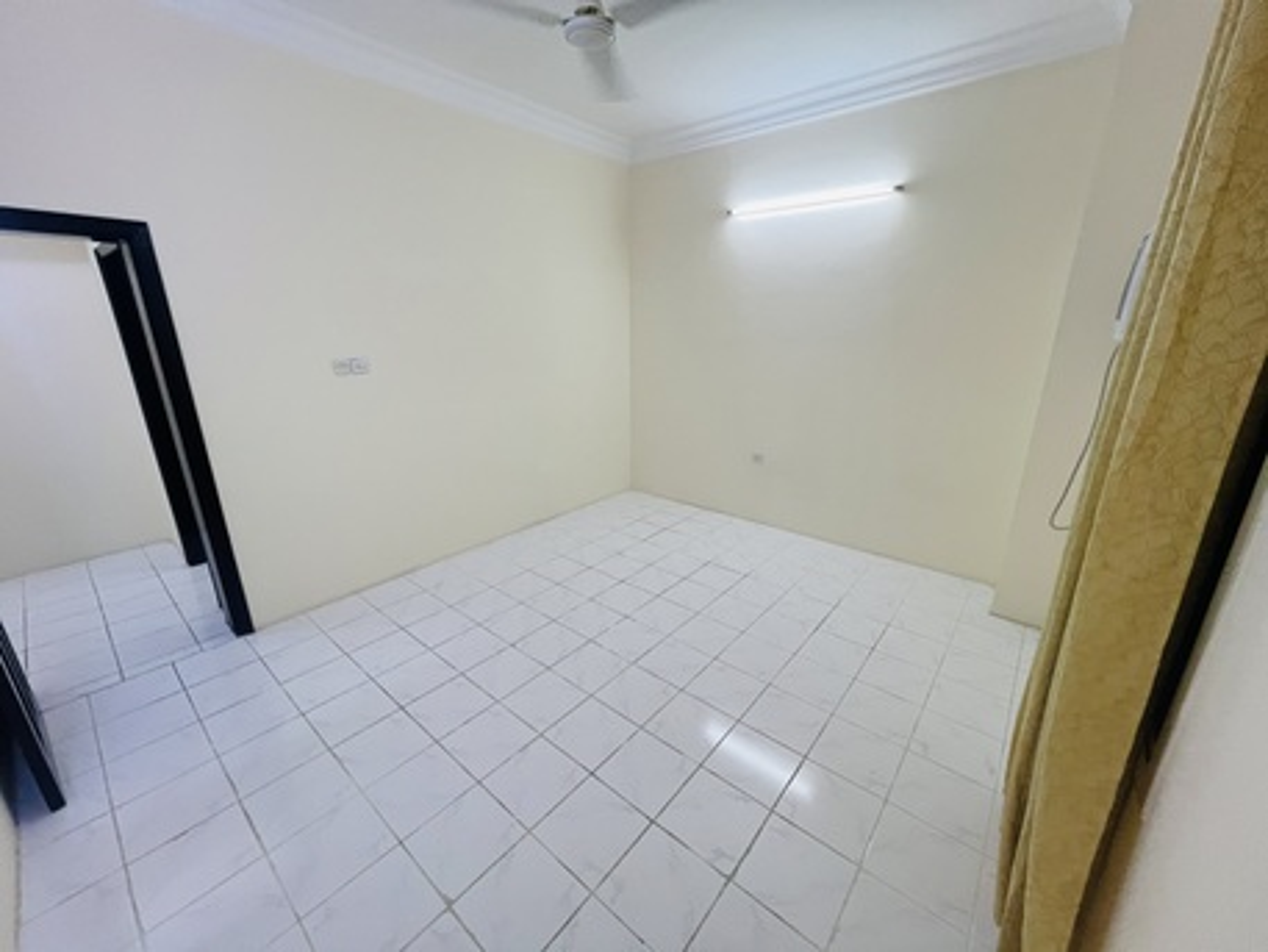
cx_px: 634
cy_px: 476
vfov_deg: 89.9
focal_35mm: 13
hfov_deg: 106.2
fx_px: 476
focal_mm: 1.57
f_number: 1.8
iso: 160
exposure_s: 1/100
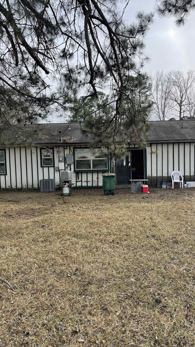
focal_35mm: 28
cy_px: 176
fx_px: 257
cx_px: 108
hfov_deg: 41.4
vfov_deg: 67.9
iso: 32
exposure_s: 1/1119
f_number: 1.6
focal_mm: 5.1
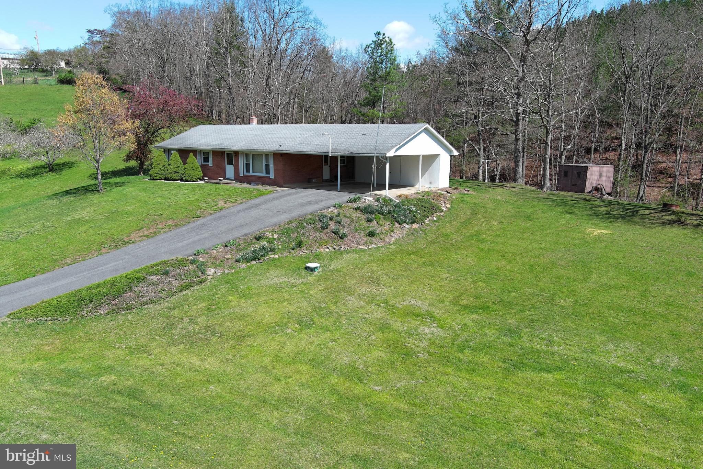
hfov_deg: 63.7
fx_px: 566
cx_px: 352
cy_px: 234
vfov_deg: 45.0
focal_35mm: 29
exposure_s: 1/851
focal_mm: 10.57
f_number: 2.8
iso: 100
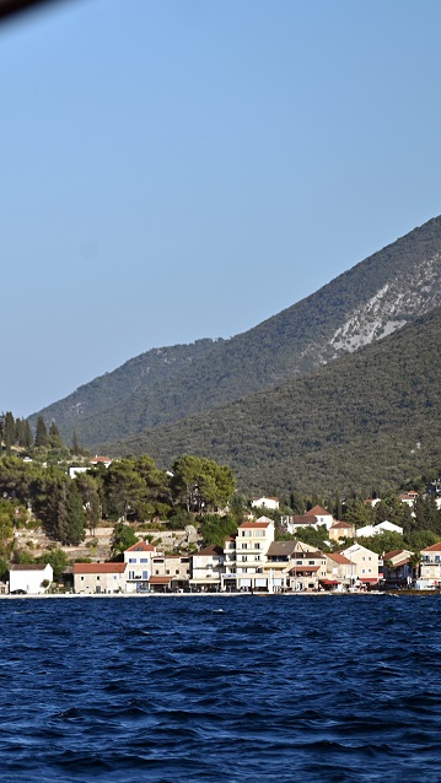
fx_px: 5632
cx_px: -29
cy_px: 387
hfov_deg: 4.5
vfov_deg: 8.0
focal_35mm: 271
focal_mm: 165
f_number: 5
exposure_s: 1/1000
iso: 100
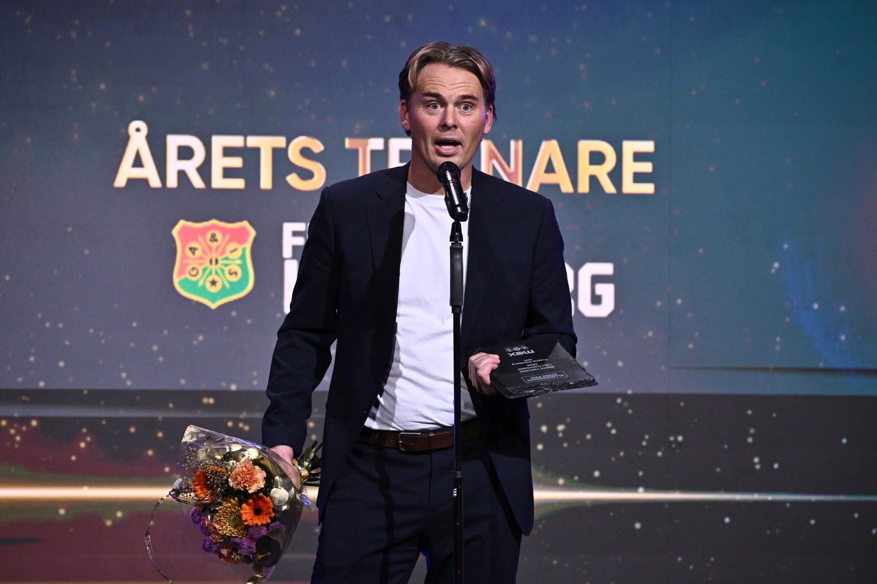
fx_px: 8037
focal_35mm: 330
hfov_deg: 6.2
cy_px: 292
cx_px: 438
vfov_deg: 4.2
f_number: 6.3
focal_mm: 330
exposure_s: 1/320
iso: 2500
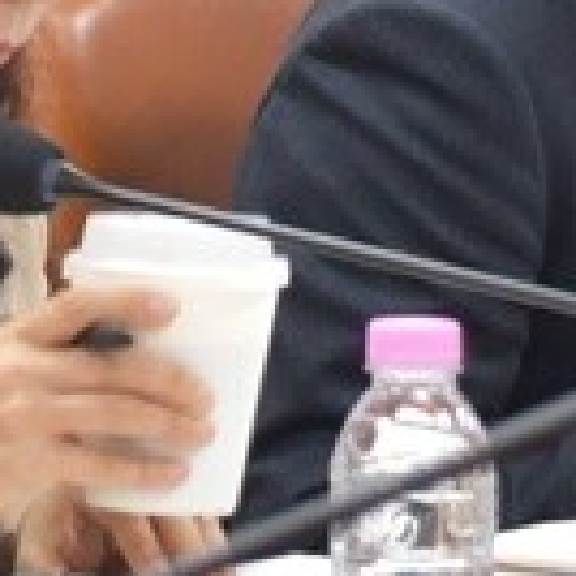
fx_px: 8095
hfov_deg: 4.0
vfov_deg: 4.1
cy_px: -127
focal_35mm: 430
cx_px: -387
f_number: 4.8
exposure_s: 1/20
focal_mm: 44
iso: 500
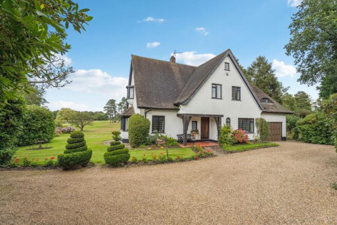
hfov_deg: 96.7
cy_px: 112
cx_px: 168
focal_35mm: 16
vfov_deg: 73.8
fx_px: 150
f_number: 8
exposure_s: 1/500
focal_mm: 16
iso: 400
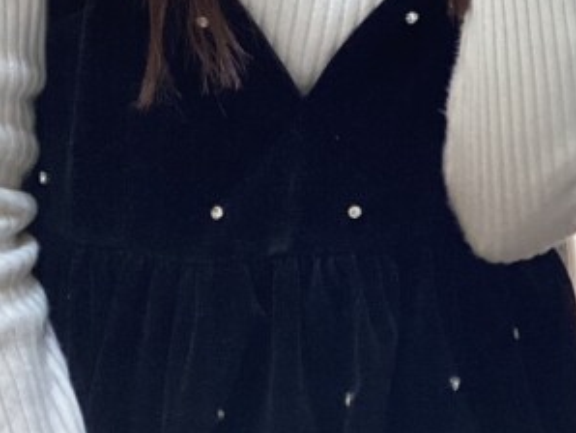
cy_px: -274
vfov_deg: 13.0
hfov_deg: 17.5
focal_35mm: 106
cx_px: 734
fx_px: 1765
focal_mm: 3.3
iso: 125
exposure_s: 1/60
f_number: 2.4
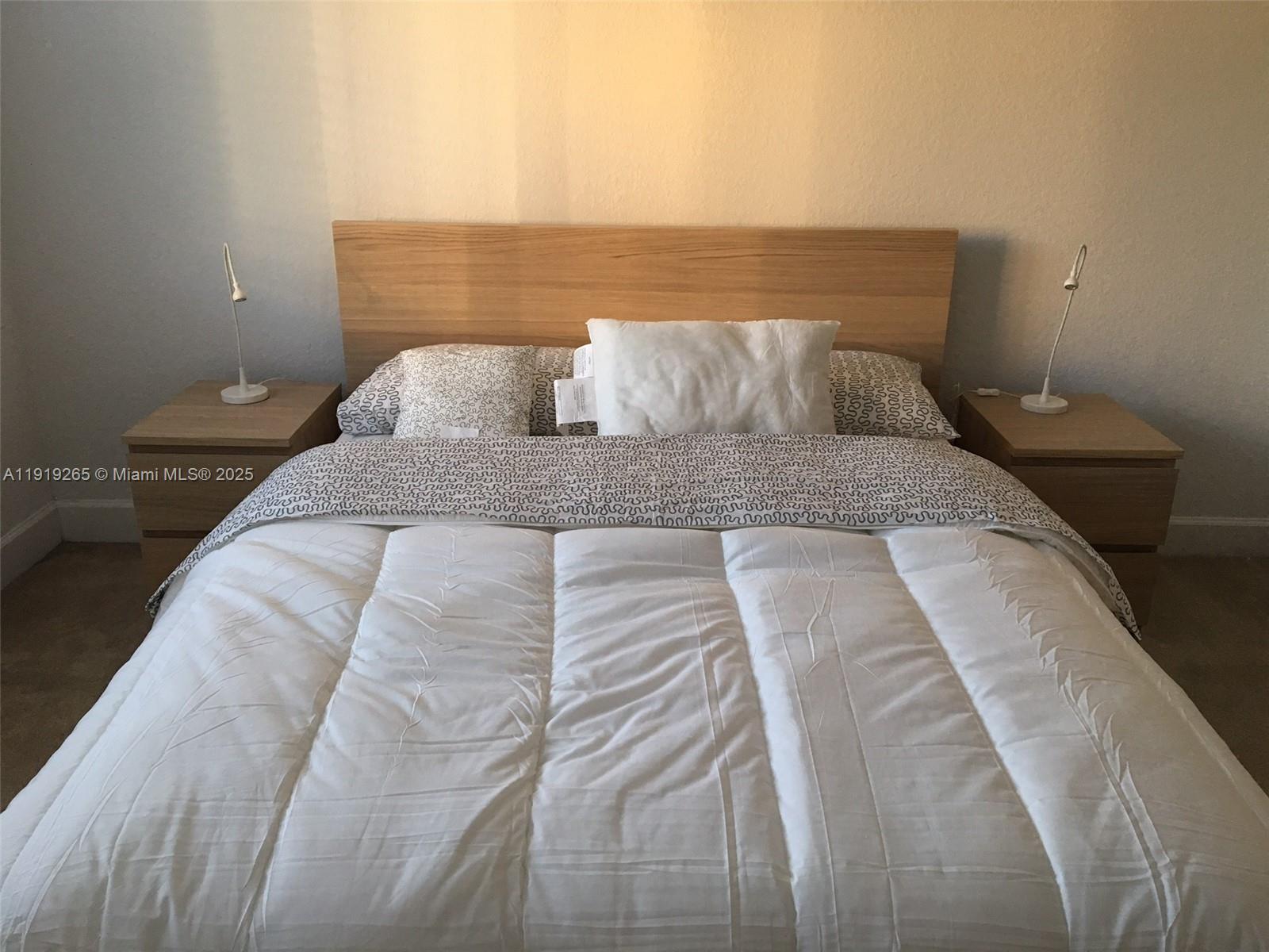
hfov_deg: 61.7
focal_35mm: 29
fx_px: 1063
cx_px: 634
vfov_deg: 48.2
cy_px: 476
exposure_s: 1/30
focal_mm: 4.15
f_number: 2.2
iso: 80
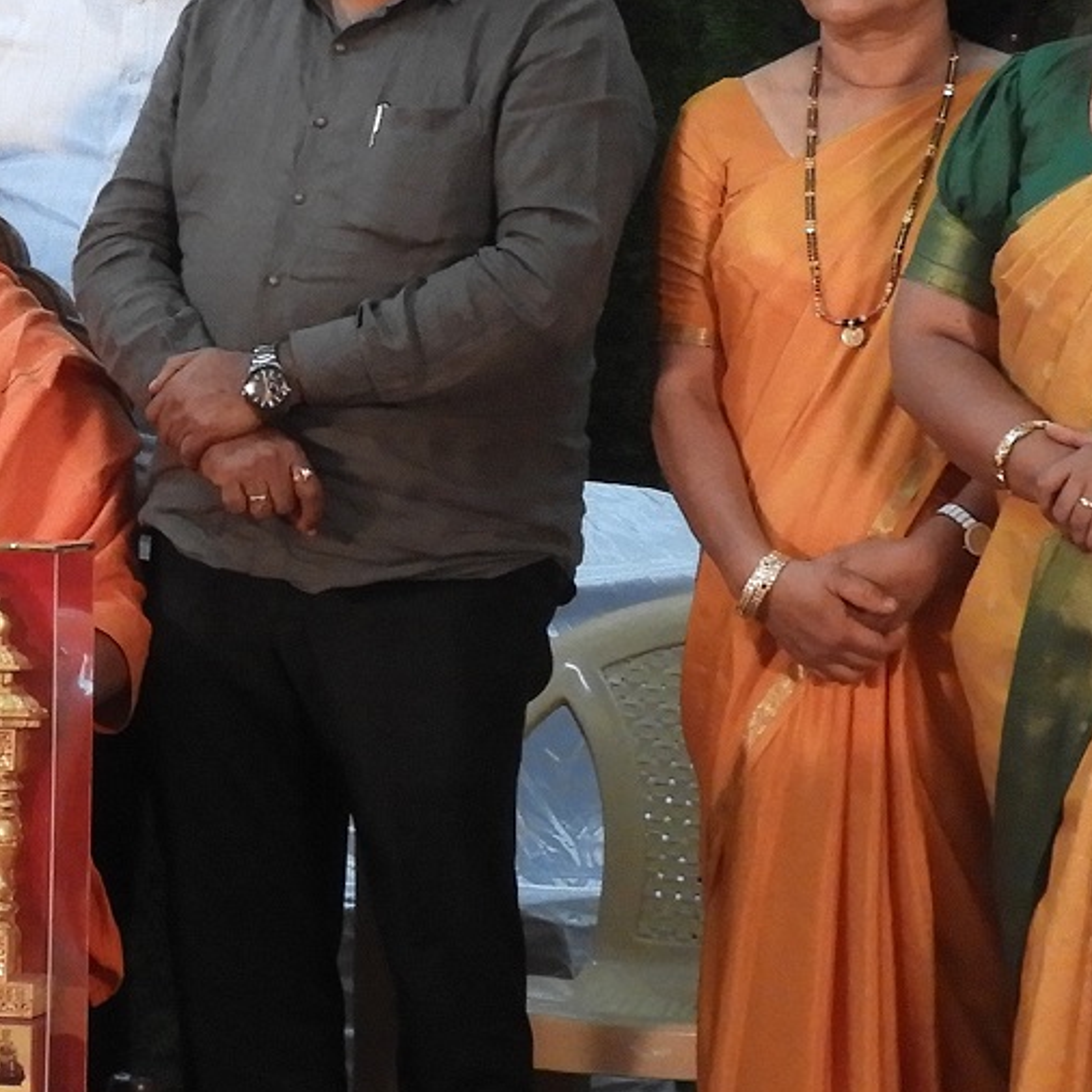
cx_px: -287
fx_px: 5818
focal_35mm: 163
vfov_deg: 10.7
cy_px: 345
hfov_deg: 10.5
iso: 400
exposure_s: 1/25
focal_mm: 8.1
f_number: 4
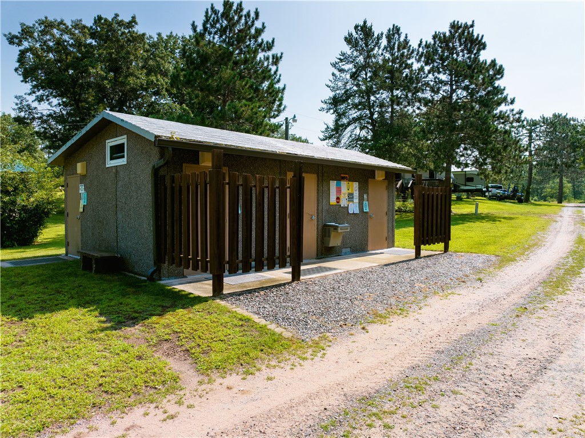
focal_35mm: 24
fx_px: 405
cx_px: 292
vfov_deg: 56.7
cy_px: 219
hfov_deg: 71.6
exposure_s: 1/4000
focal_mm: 12.29
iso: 380
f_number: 2.8
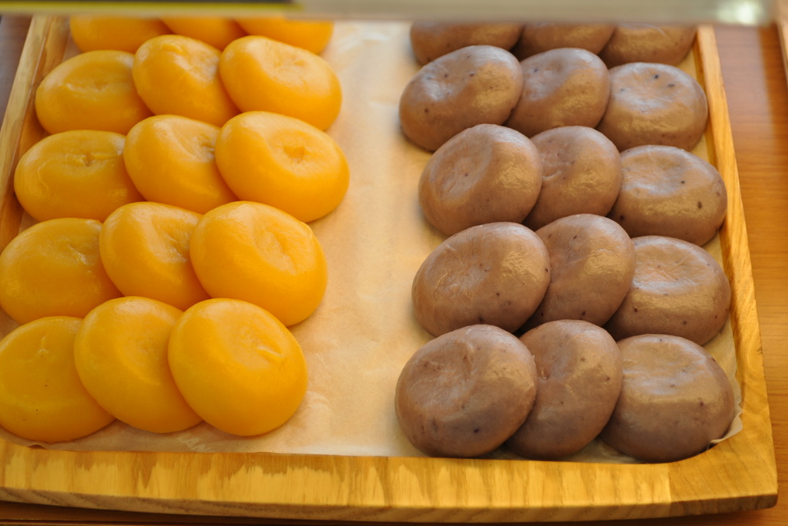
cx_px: 396
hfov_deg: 24.3
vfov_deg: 16.4
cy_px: 263
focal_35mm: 84
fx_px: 1828
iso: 200
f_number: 6.3
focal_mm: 55
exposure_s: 1/40
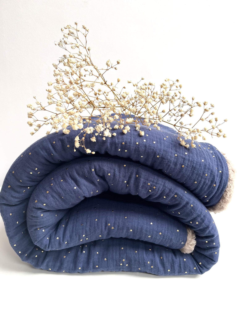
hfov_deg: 53.1
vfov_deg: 67.3
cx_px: 118
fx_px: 237
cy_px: 158
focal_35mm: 26
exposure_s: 1/114
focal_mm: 5.1
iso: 125
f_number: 1.6
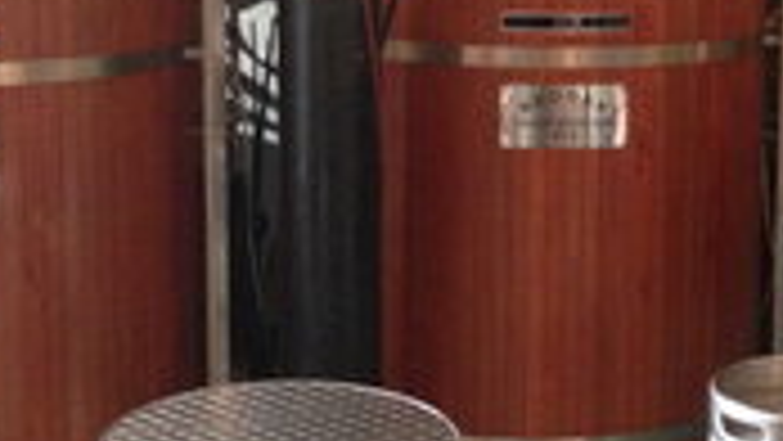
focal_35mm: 99
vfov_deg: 12.2
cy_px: 130
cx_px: 580
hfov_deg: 21.4
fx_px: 2056
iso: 400
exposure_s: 1/20
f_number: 2.4
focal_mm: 4.13
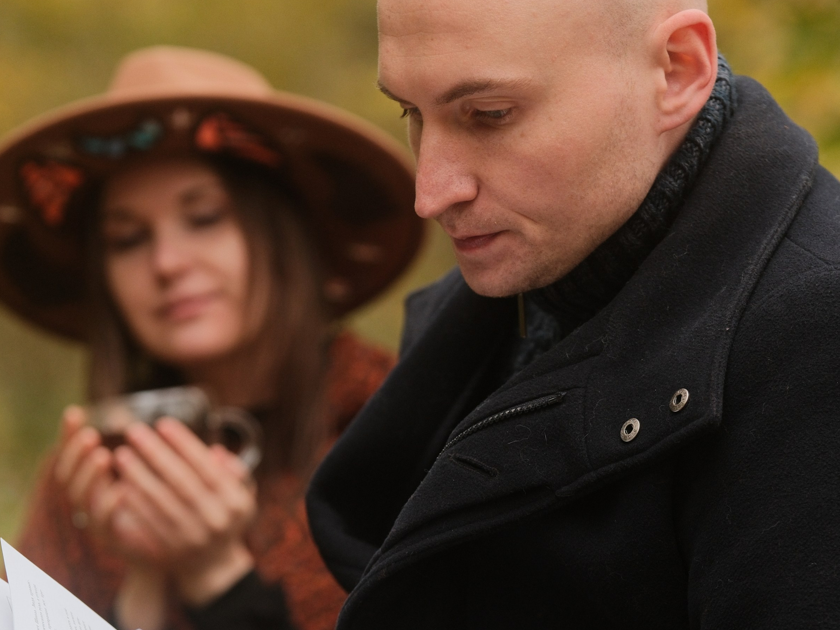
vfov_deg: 8.0
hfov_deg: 10.6
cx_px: 387
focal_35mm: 186
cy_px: 515
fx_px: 4513
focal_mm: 75
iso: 640
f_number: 2.2
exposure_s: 1/800
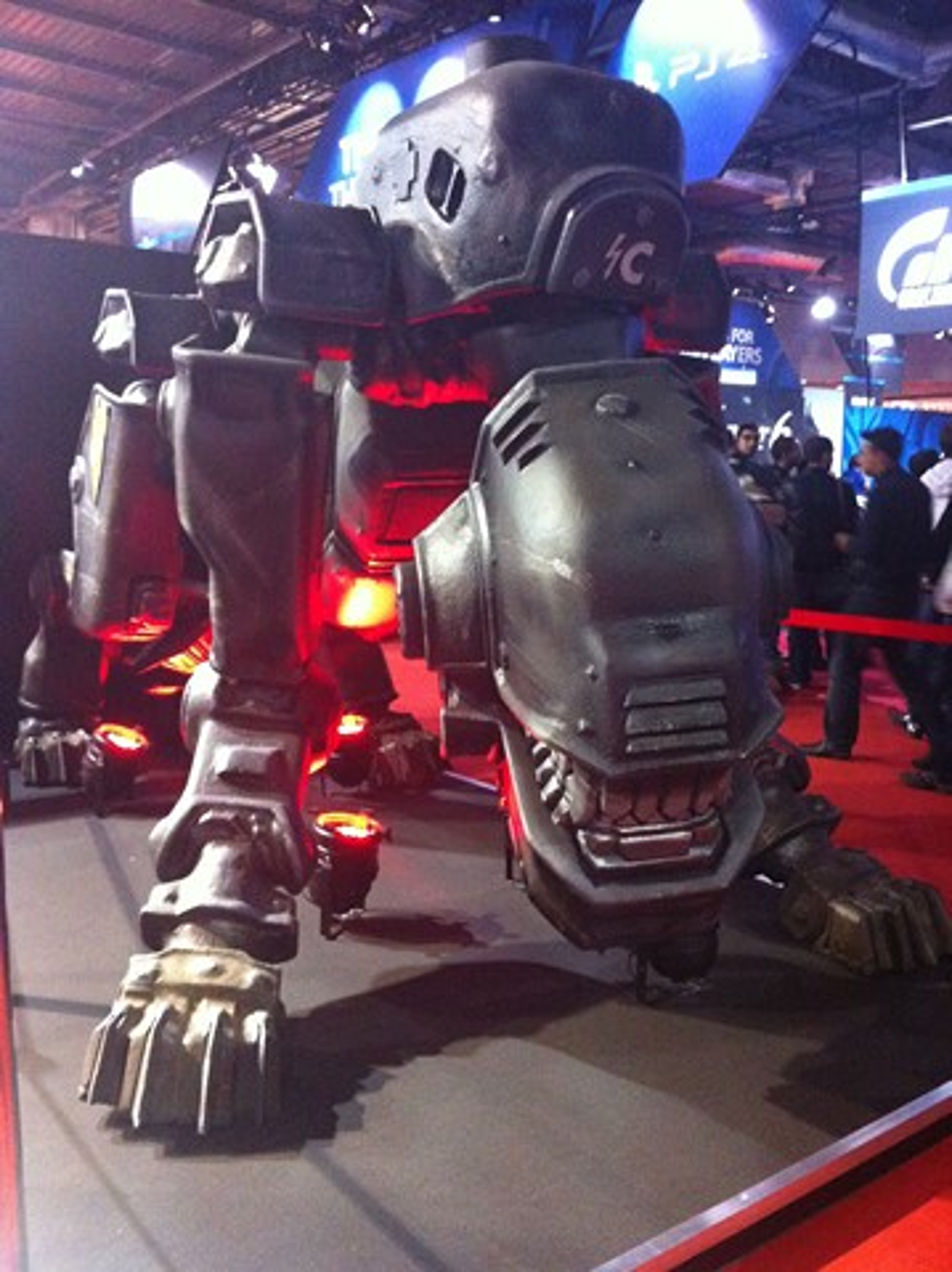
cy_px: 636
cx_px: 476
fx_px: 1286
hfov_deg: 40.6
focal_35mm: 35
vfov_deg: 52.7
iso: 500
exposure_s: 1/15
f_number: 2.8
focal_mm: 3.85
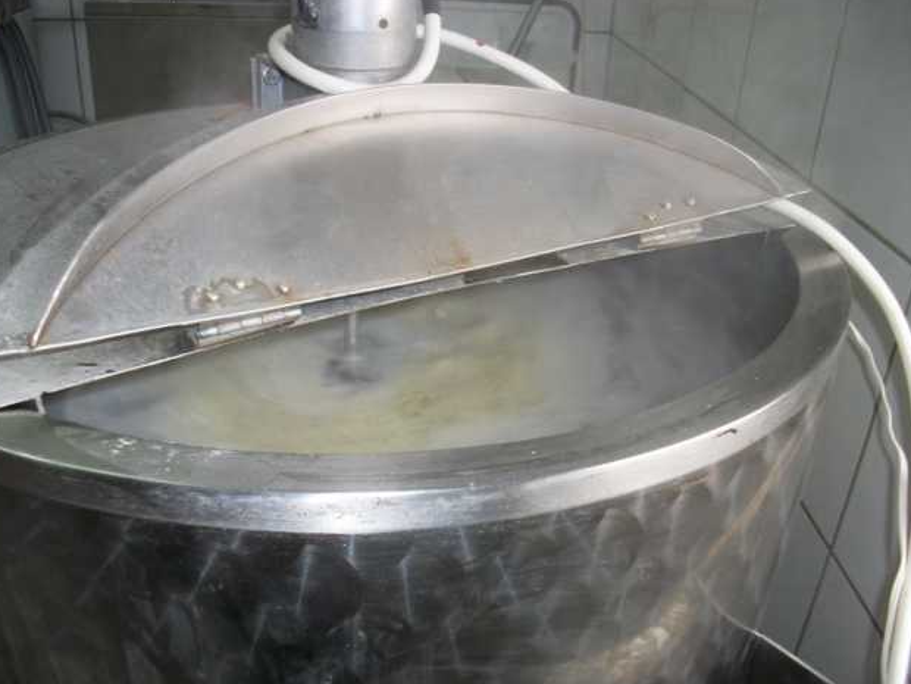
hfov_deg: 56.8
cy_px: 344
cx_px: 450
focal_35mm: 32
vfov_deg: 44.2
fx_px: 842
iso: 125
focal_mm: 5.7
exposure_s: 1/40
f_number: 2.9
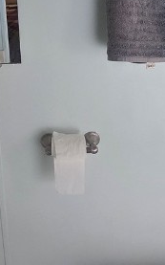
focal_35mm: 51
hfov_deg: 25.3
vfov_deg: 39.3
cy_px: 97
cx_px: 63
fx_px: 367
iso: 80
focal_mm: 2.2
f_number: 2.2
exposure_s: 1/60
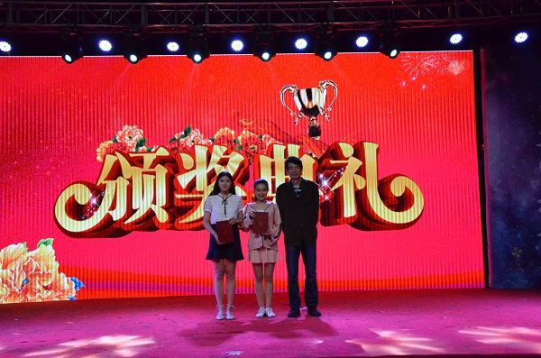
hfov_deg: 41.2
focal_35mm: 48
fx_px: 720
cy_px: 179
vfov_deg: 27.9
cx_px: 270
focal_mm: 32
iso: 6400
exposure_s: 1/640
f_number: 13
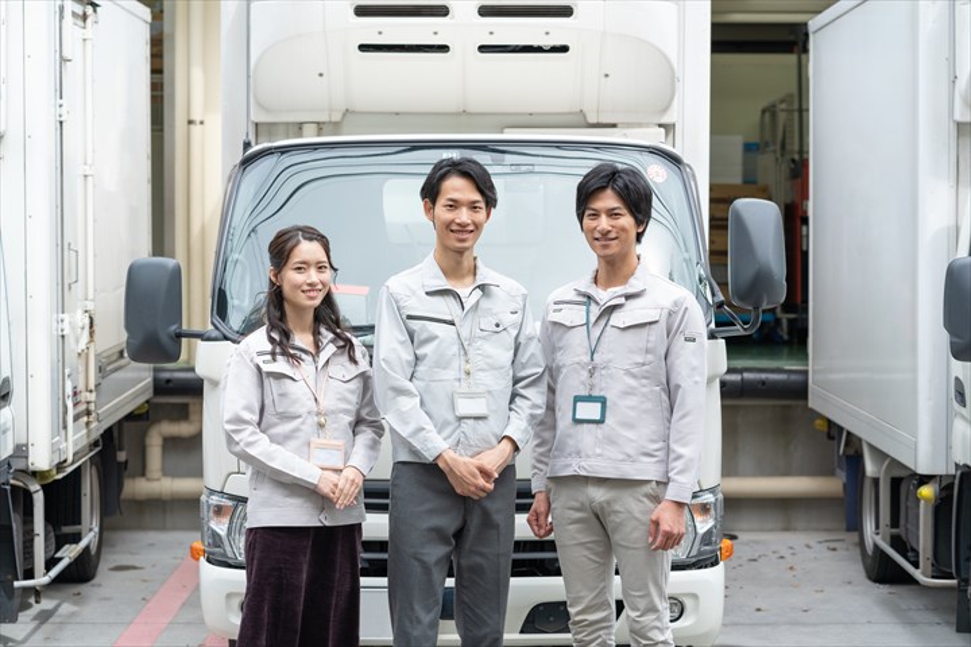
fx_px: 2292
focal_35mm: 85
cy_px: 324
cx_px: 486
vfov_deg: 16.1
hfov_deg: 23.9
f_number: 4.5
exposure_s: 1/250
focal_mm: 85
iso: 200
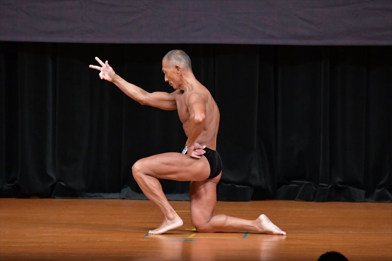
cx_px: 196
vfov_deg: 4.0
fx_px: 3755
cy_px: 130
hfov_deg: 6.0
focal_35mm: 345
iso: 5000
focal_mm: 230
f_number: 5.6
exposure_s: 1/400
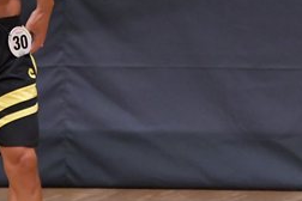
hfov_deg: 2.4
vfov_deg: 1.6
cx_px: -27
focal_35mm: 876
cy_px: 36
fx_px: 7348
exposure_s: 1/400
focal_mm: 190
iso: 6400
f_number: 5.6
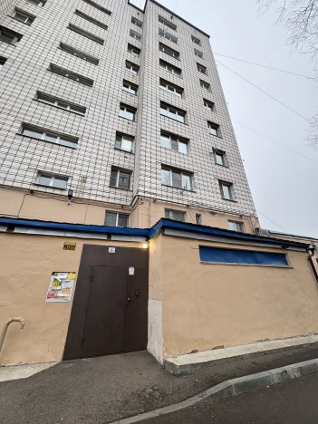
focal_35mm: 14
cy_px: 212
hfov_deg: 85.7
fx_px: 171
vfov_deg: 102.1
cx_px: 159
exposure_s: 1/99
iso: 64
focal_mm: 2.22
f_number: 2.2
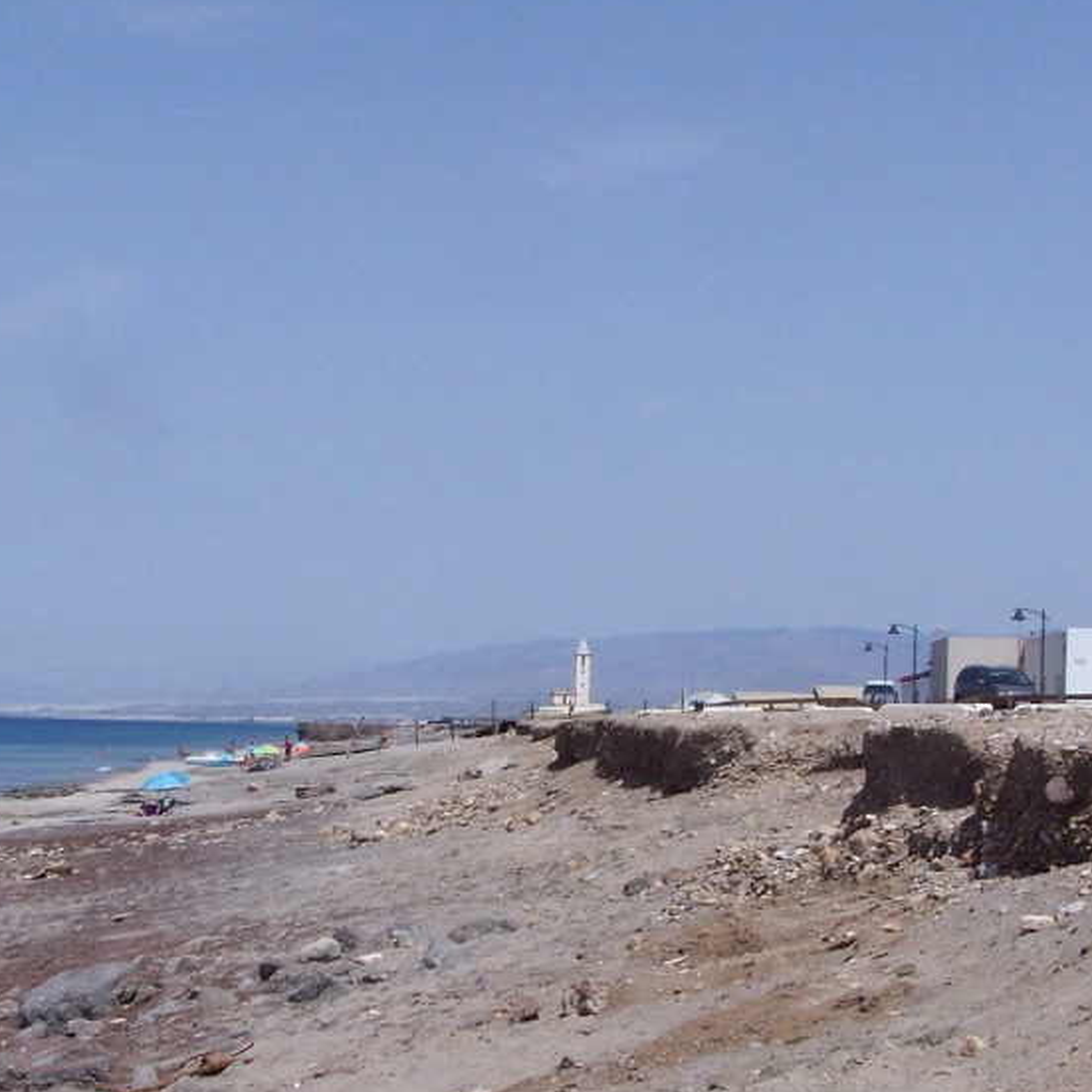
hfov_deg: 25.7
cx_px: 614
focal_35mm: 67
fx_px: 2391
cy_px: 760
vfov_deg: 25.5
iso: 80
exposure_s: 1/750
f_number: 5.6
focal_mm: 6.3
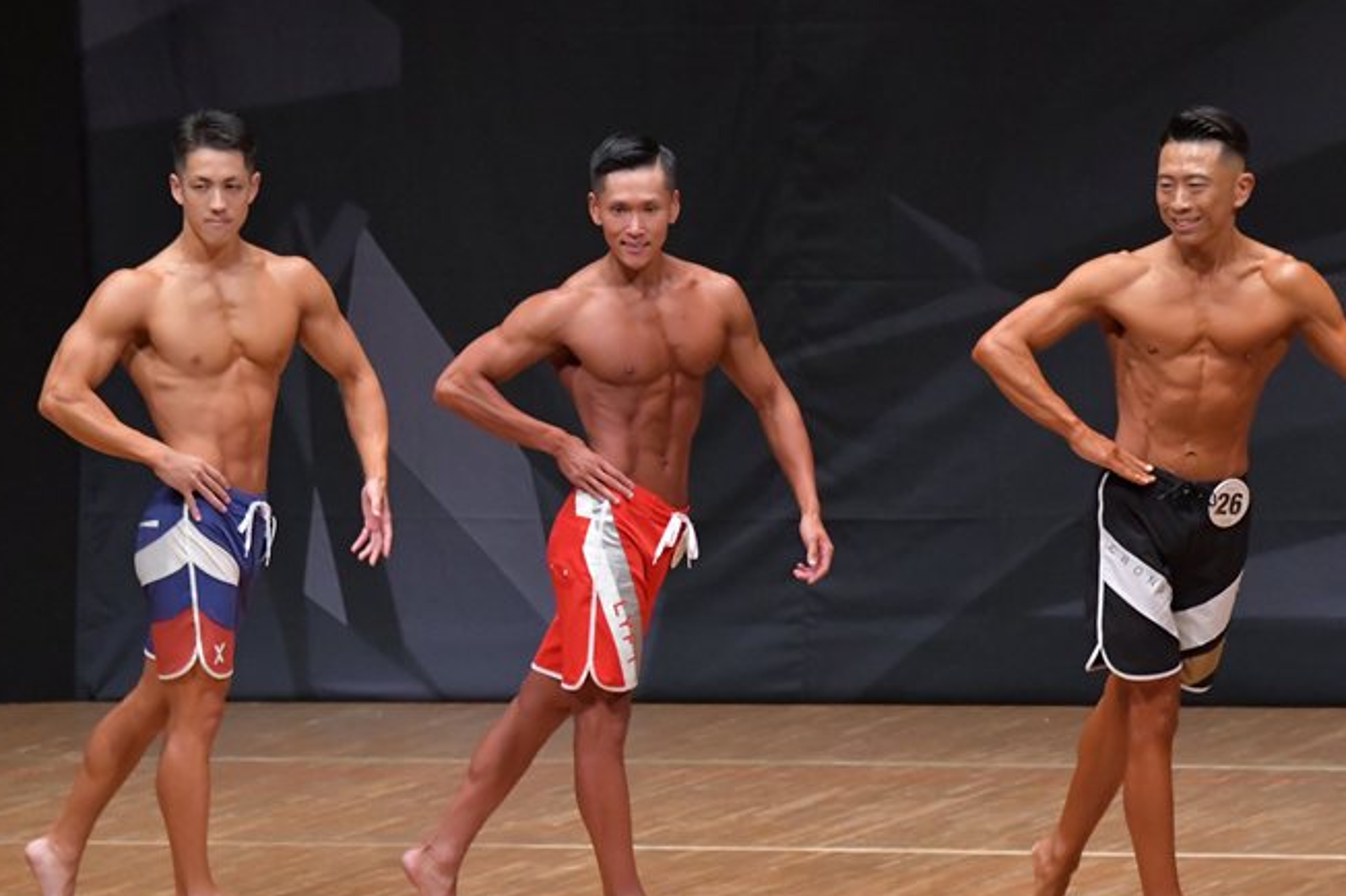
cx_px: 577
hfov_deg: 6.8
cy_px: 491
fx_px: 11323
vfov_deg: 4.5
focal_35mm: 303
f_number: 5.6
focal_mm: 170
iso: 6400
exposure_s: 1/400
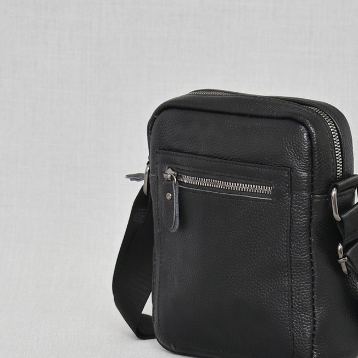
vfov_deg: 12.7
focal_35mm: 138
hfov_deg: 12.6
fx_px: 1613
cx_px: 266
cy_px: 226
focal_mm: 55
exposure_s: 1/60
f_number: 5.6
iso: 100
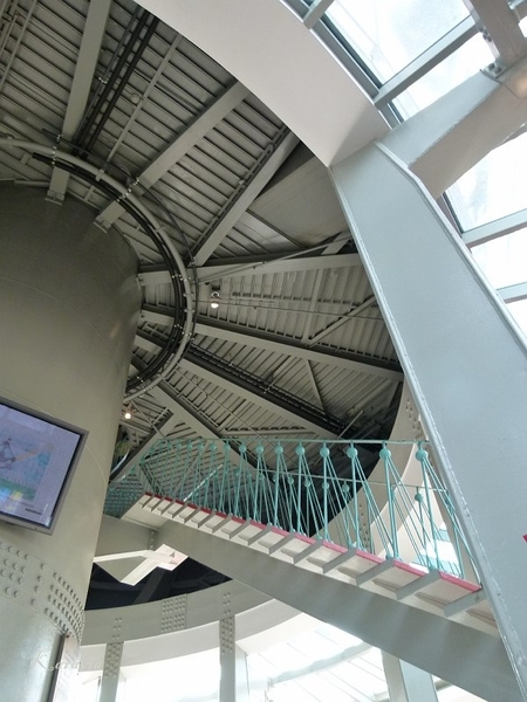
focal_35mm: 25
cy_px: 351
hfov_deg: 54.9
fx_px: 507
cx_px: 264
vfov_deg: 69.4
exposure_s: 1/60
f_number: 2.8
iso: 250
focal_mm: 4.5
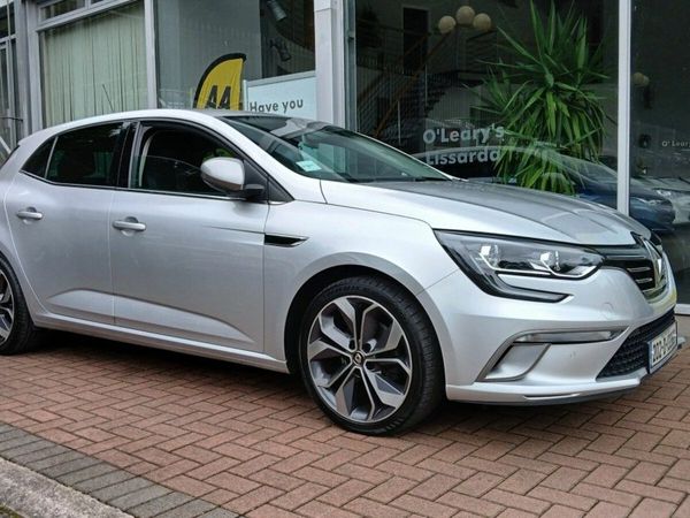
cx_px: 345
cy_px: 259
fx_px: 518
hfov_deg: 67.3
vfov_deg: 53.1
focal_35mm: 26
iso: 20
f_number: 1.8
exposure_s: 1/100
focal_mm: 3.98
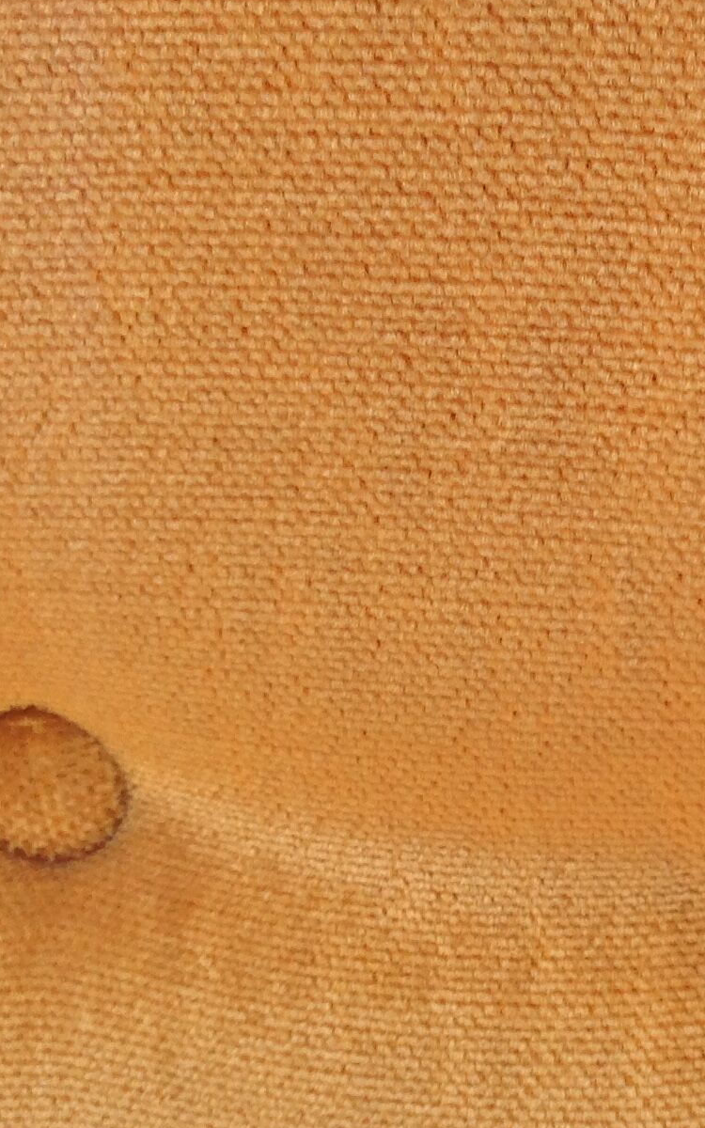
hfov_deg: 15.6
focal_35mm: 80
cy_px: 763
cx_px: 870
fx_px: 2459
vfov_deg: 25.7
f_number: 2.4
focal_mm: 4.28
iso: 50
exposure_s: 1/211
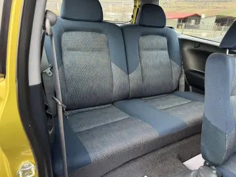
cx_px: 118
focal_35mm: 24
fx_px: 164
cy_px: 88
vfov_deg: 56.8
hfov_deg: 71.6
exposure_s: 1/117
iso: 200
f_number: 1.78
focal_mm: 6.76
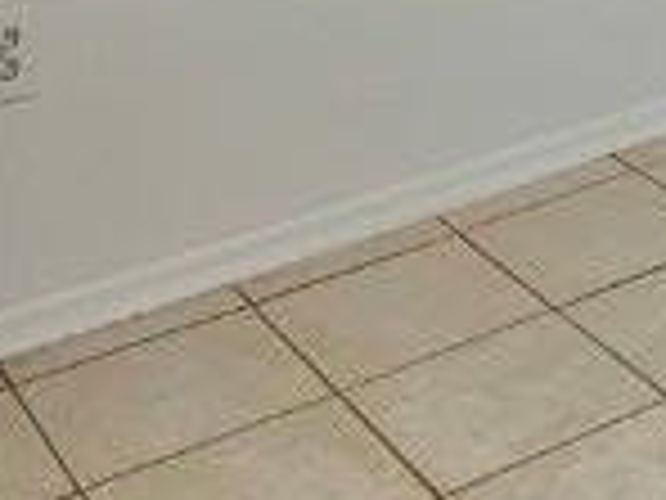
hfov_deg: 18.7
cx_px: 1048
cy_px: -644
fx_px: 1732
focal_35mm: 90
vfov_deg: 13.0
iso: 160
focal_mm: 2.2
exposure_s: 1/60.2
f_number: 2.2
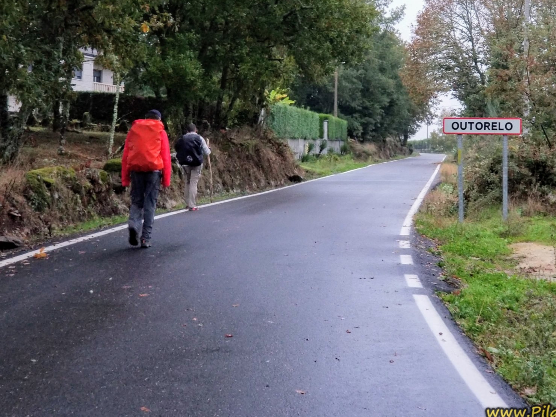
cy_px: 144
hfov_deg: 27.3
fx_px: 1140
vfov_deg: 20.7
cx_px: 343
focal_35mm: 71
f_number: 2.4
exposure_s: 1/23
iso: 160
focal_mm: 6
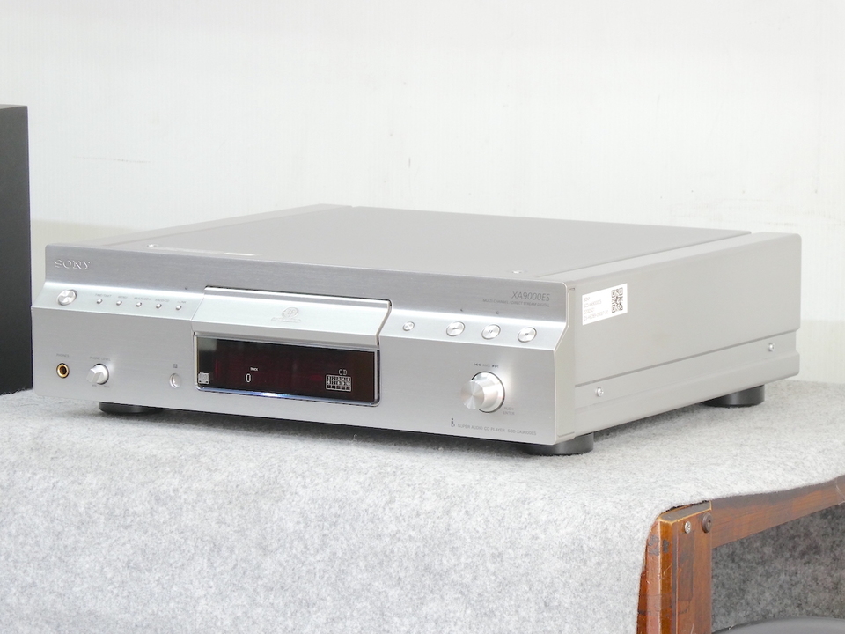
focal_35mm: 151
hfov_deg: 13.1
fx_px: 3686
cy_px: 317
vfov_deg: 9.8
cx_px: 422
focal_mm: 27.1
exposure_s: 1/6
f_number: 5.4
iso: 200
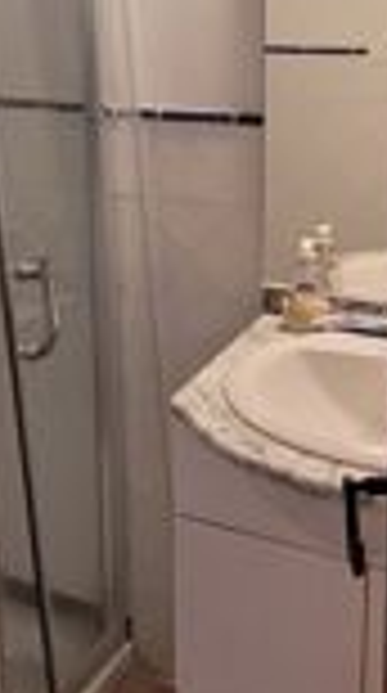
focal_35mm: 49
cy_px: 148
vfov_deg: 40.6
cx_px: 232
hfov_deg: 24.3
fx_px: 899
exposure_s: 1/50
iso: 400
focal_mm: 1.74
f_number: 2.2
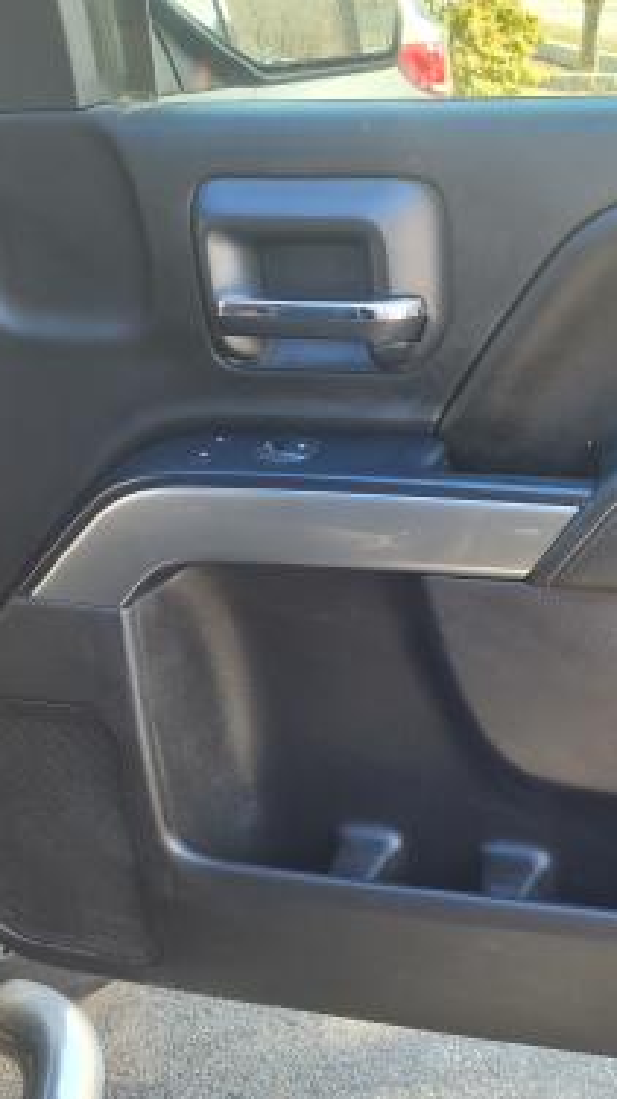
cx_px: 620
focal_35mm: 38
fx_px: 1107
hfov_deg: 29.1
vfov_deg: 52.8
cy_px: 550
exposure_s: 1/120
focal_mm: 5.4
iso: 50
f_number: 1.8
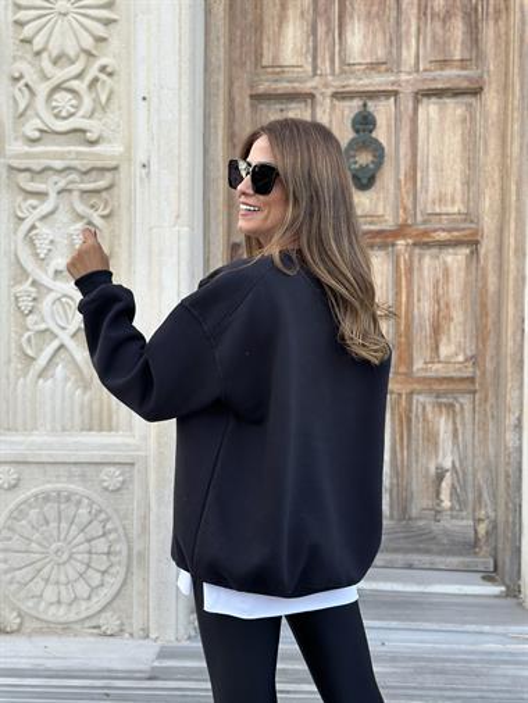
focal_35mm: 48
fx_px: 975
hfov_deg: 30.3
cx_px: 264
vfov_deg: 39.6
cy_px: 352
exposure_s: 1/172
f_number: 1.78
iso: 100
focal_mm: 6.86
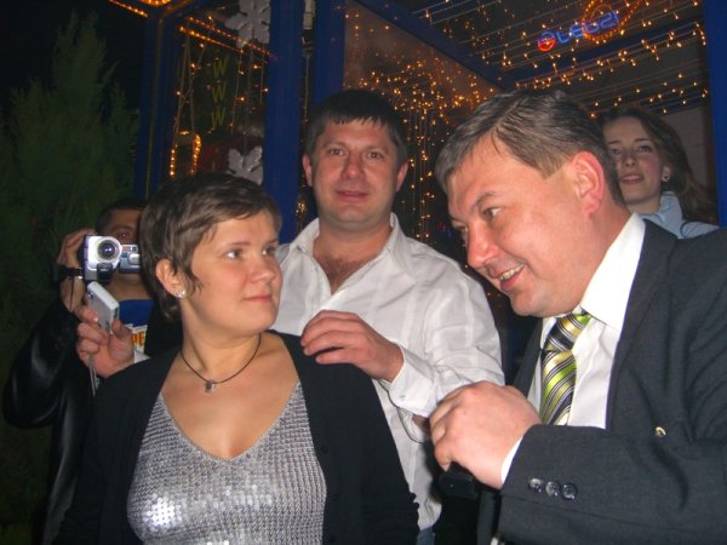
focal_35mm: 38
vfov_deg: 37.7
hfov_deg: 49.0
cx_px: 364
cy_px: 272
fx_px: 798
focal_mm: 7.9
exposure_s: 1/60
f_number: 2.8
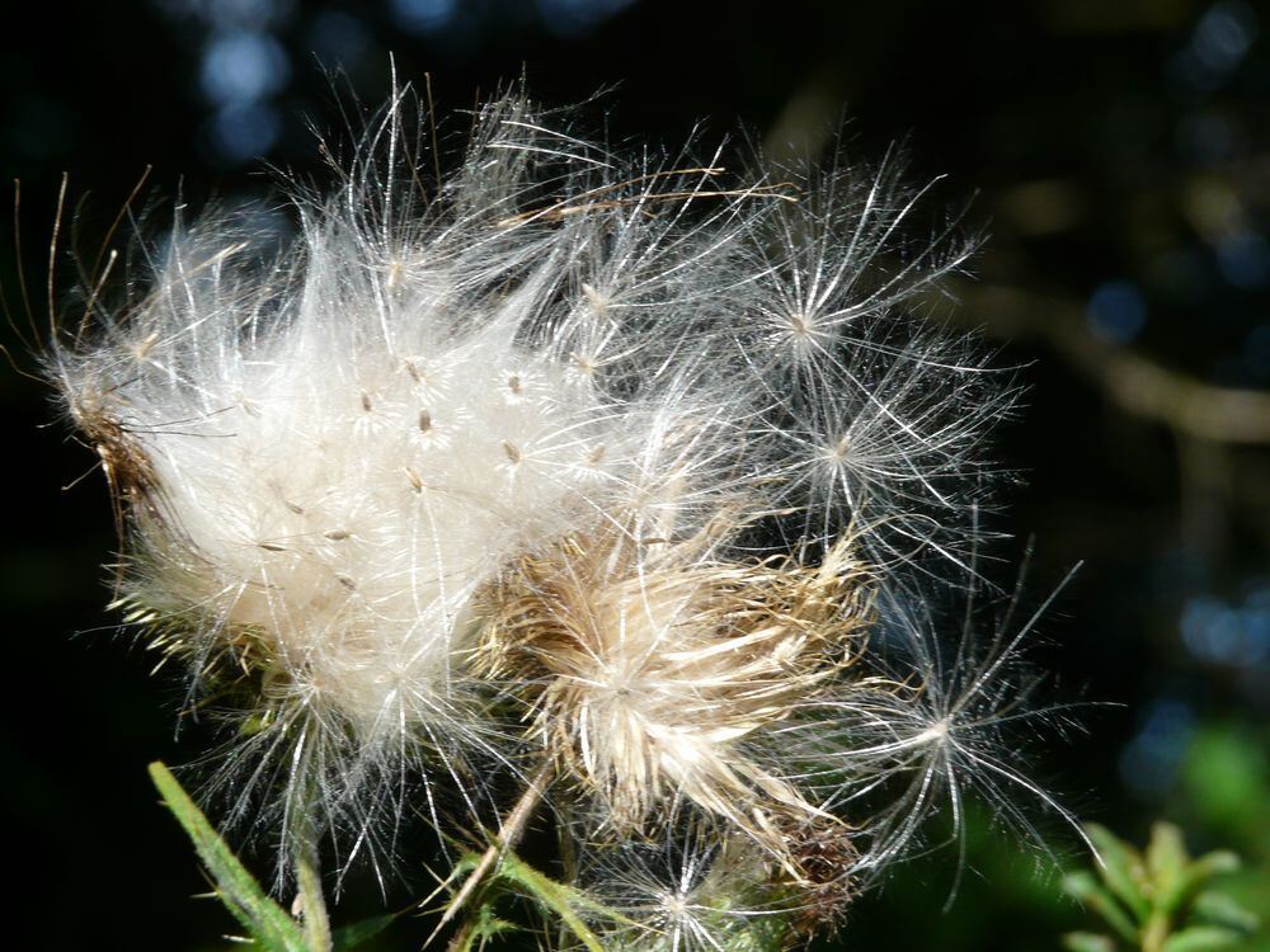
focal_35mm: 275
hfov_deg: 7.2
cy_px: 476
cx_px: 635
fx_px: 10089
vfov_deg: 5.4
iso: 125
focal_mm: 45.2
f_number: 5.6
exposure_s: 1/320
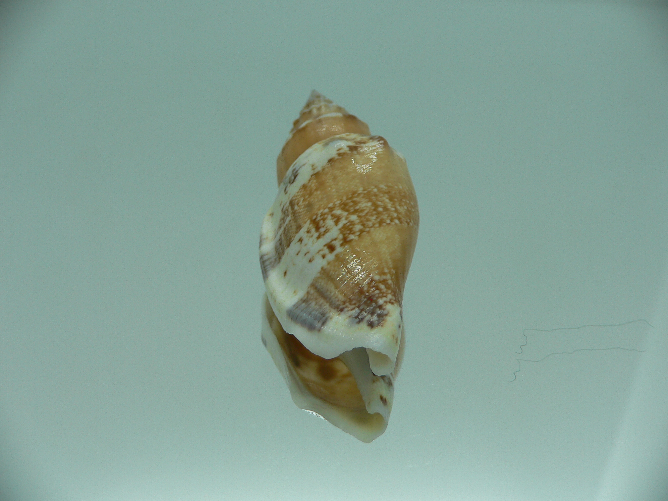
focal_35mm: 35
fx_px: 675
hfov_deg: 52.6
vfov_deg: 40.7
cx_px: 334
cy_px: 250
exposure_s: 1/80
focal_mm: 4.6
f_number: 2.8
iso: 80
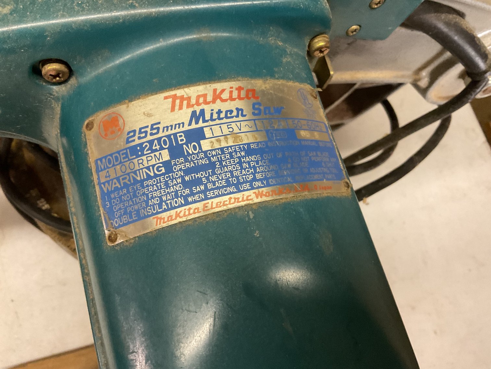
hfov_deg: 61.7
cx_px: 246
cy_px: 184
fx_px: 411
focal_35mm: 29
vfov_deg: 48.2
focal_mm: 3
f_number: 1.8
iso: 320
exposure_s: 1/40
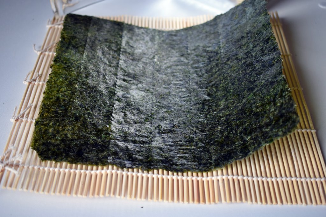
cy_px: 108
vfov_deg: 25.8
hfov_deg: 37.8
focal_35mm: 52
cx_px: 163
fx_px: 475
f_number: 4.5
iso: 500
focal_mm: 35
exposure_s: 1/60
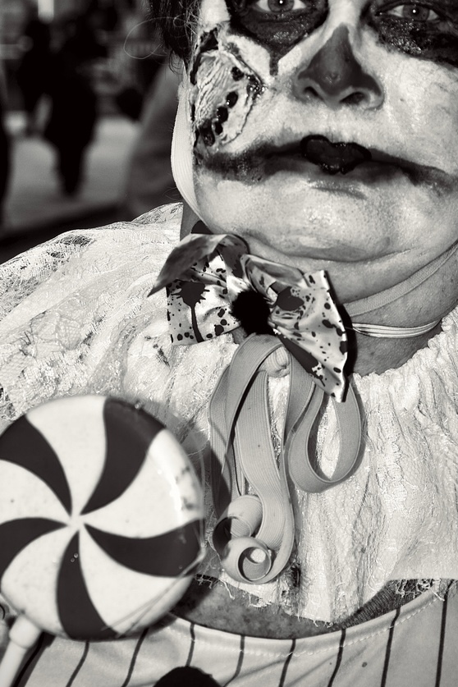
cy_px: 277
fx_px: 2462
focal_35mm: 129
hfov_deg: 10.6
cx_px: 184
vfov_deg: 15.9
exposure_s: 1/320
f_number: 8
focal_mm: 60
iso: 400
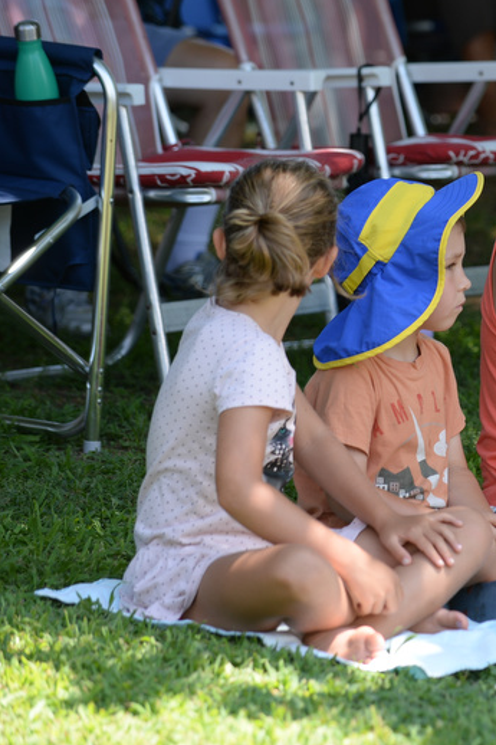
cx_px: 582
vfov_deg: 8.0
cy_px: 321
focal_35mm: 257
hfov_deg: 5.3
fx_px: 5314
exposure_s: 1/500
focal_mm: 130
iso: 200
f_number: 4
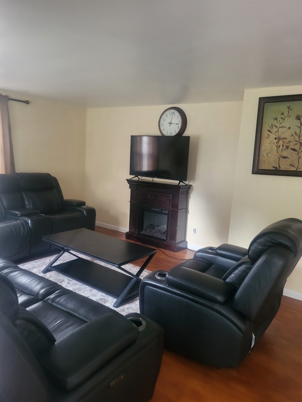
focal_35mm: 26
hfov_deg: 53.1
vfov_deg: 67.3
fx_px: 302
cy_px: 201
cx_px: 151
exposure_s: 1/30
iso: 640
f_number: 1.8
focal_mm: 5.4
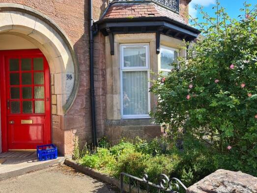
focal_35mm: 29
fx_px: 215
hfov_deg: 61.7
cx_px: 128
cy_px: 99
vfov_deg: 48.2
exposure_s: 1/830
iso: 50
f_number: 1.8
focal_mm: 5.4
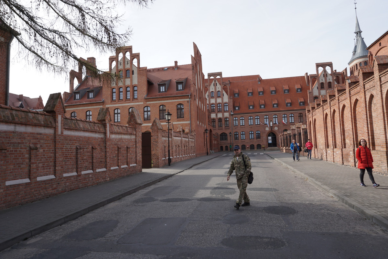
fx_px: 259
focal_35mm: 24
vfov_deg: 53.1
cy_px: 130
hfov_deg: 73.7
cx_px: 194
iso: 100
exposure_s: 1/125
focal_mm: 16
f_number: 8
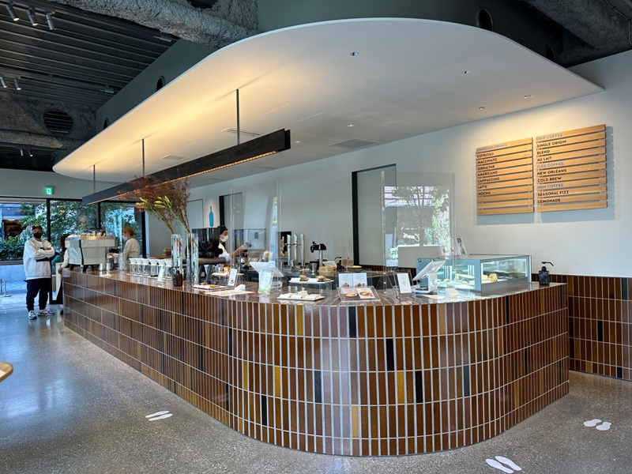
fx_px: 438
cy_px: 237
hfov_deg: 71.6
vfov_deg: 56.8
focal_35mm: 24
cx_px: 316
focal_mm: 6.86
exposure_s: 1/100
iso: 80
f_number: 1.78
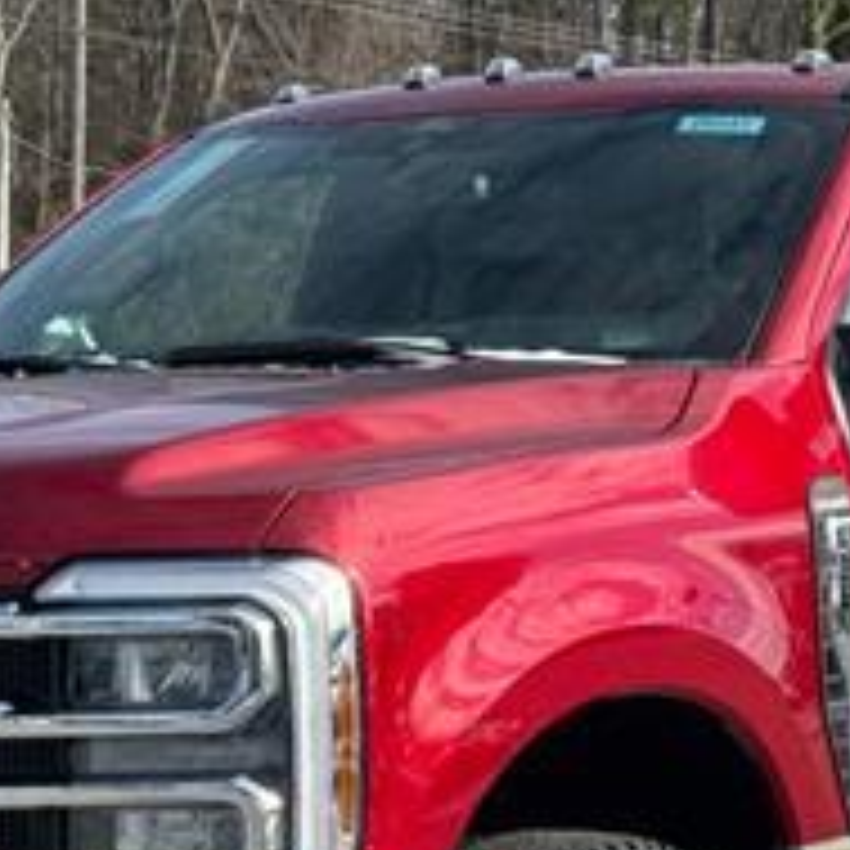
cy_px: 630
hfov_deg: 12.1
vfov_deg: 12.1
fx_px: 4000
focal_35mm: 144
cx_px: 517
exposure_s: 1/2415
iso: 64
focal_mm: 6.76
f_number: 1.78
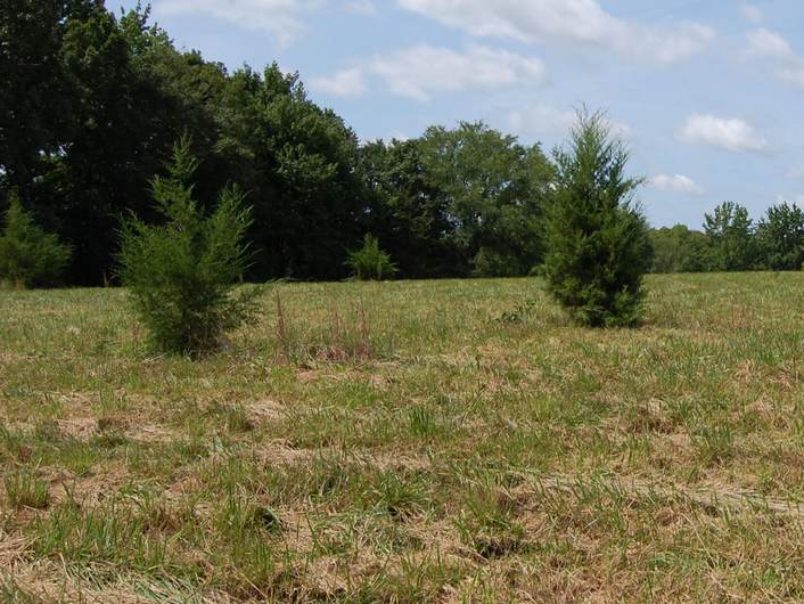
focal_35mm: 47
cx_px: 655
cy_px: 211
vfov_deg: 30.7
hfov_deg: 38.7
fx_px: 1092
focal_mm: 18
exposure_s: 1/320
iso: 200
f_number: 9
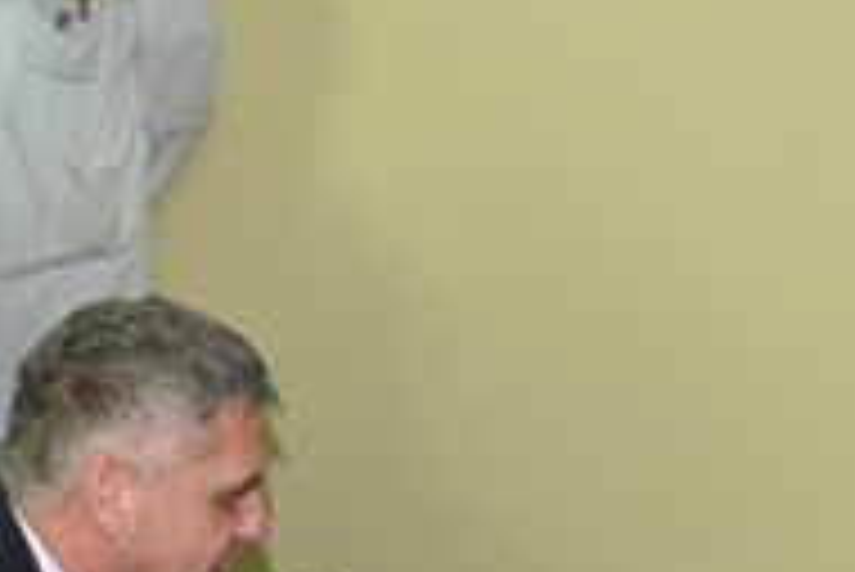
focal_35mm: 101
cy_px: 480
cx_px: 423
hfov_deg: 20.2
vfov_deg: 13.5
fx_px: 2401
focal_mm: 20
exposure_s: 1/60
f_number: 3.8
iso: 3200
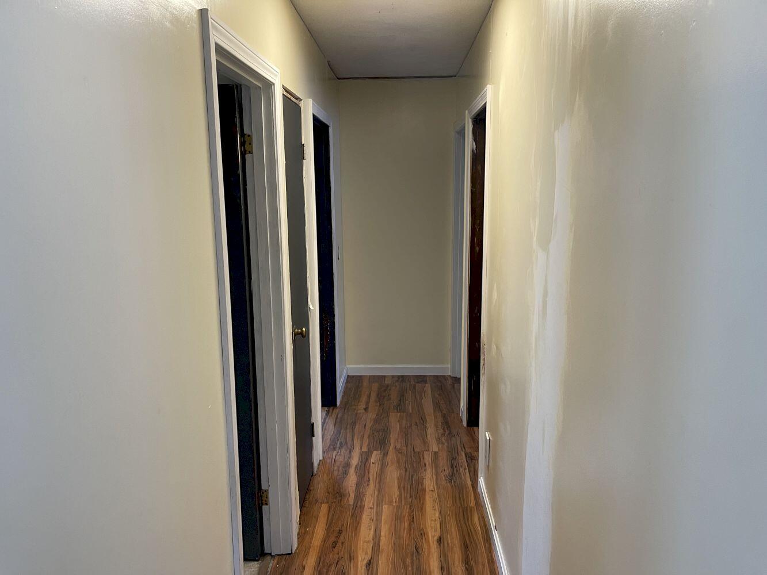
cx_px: 384
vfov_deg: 54.9
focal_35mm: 25
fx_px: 554
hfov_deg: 69.4
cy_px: 288
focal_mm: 5.1
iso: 80
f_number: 1.6
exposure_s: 1/60
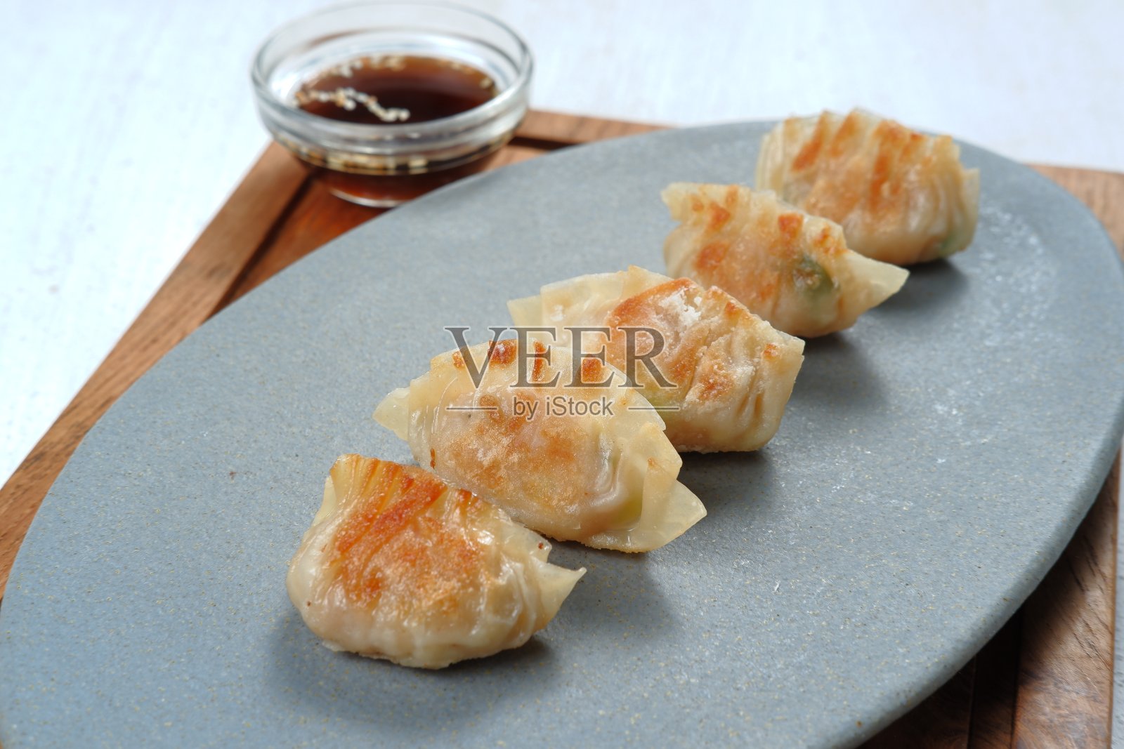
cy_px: 374
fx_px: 1655
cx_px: 562
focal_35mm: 53
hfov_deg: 37.5
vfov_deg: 25.5
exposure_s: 1/100
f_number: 9
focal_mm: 35
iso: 100
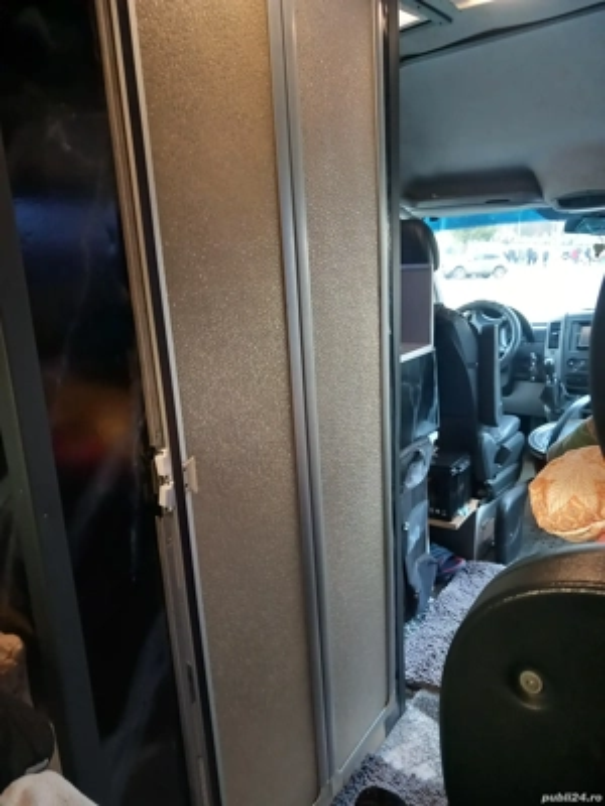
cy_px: 403
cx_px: 302
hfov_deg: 51.4
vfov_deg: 65.3
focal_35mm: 27
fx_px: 629
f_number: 1.8
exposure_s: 1/25
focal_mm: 4
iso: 400
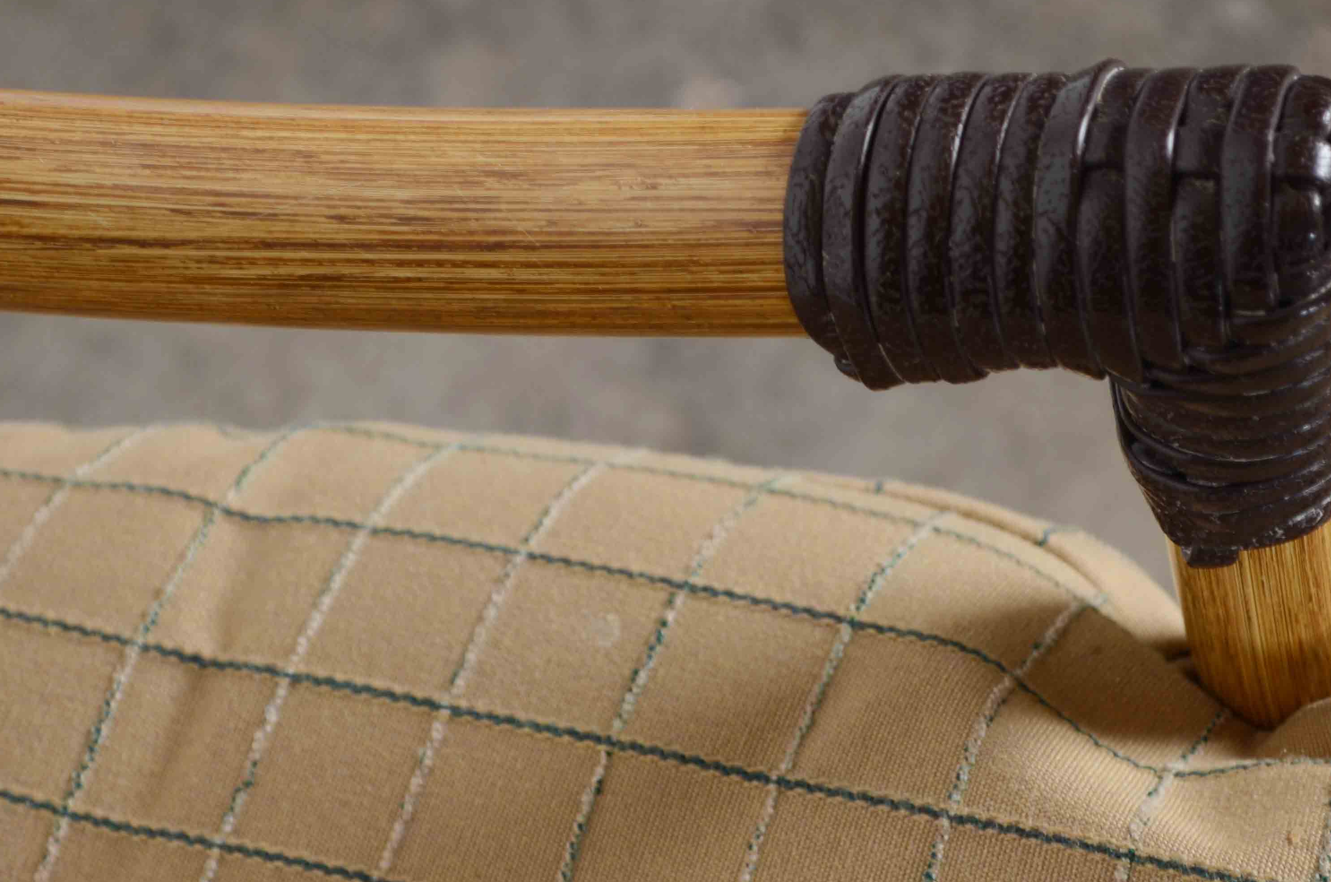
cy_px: 525
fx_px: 5049
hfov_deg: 15.0
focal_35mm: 137
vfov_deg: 10.0
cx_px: 642
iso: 100
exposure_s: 1/80
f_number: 6.3
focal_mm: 55
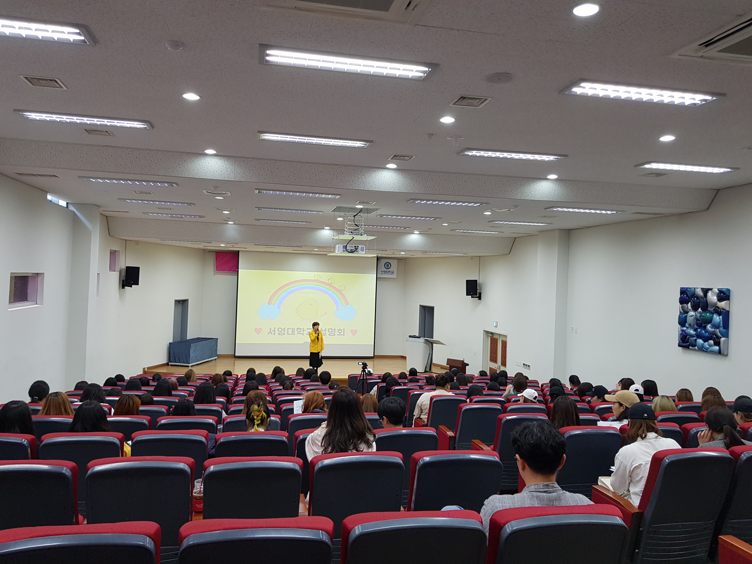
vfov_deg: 53.1
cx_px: 376
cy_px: 282
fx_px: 565
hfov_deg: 67.3
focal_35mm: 26
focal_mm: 4.2
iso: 125
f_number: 1.7
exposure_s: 1/60
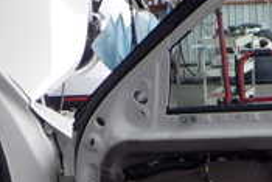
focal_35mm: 107
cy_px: 115
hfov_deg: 18.0
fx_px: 809
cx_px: 340
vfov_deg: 12.8
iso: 100
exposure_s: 1/125
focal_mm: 5.4
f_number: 3.2
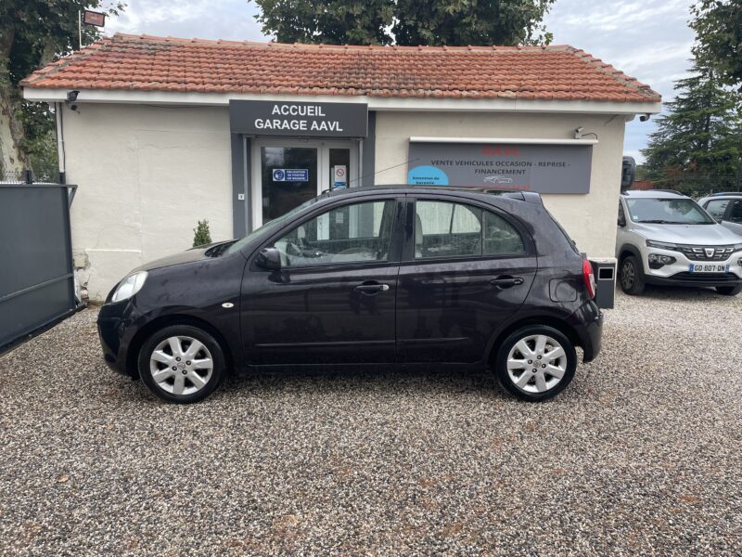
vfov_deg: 53.1
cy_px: 278
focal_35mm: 26
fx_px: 557
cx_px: 371
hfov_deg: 67.3
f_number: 1.6
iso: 32
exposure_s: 1/360
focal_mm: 4.2
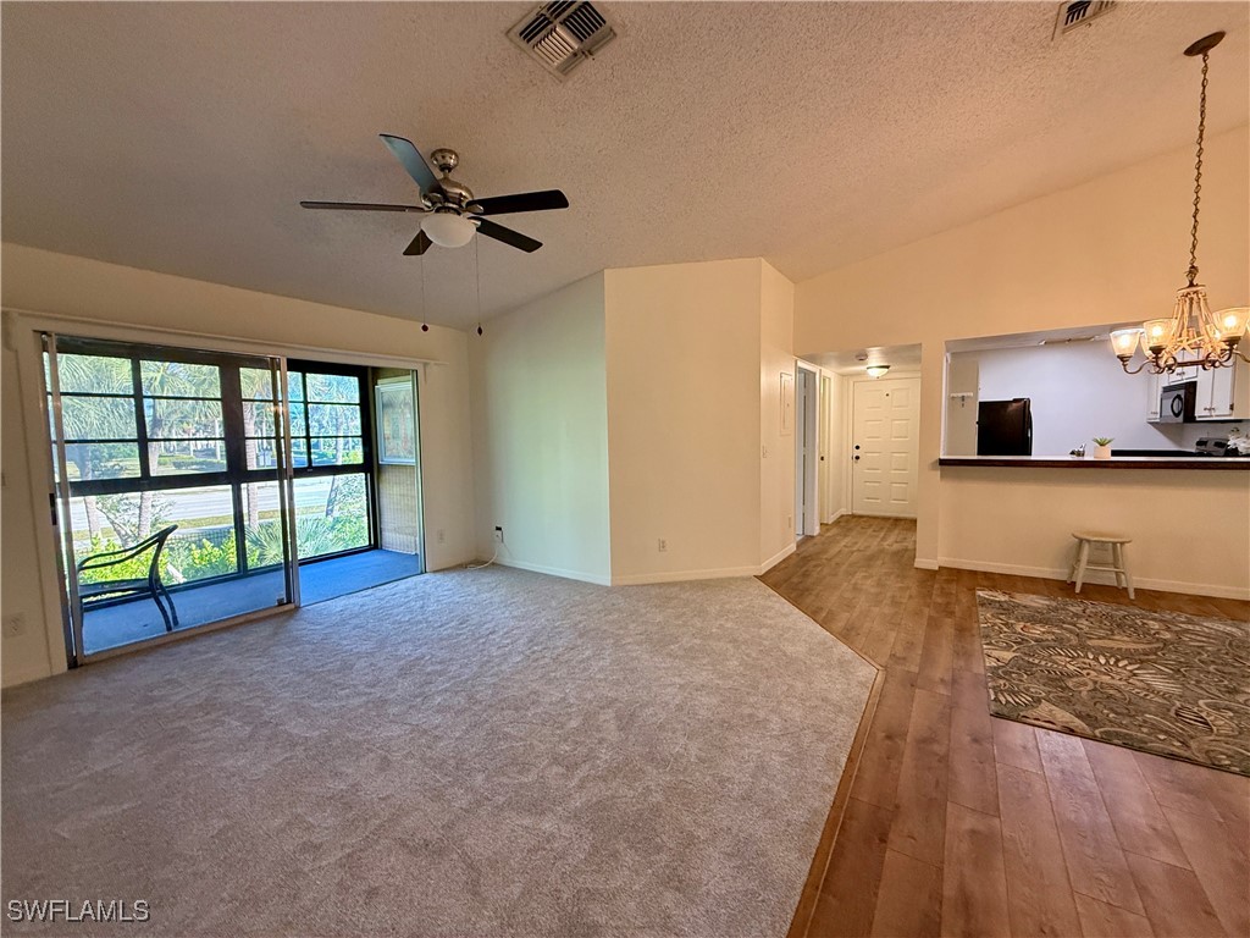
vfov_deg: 85.7
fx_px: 506
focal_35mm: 14
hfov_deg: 102.1
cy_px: 469
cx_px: 625
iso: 250
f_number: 2.2
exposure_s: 1/120
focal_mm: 2.22
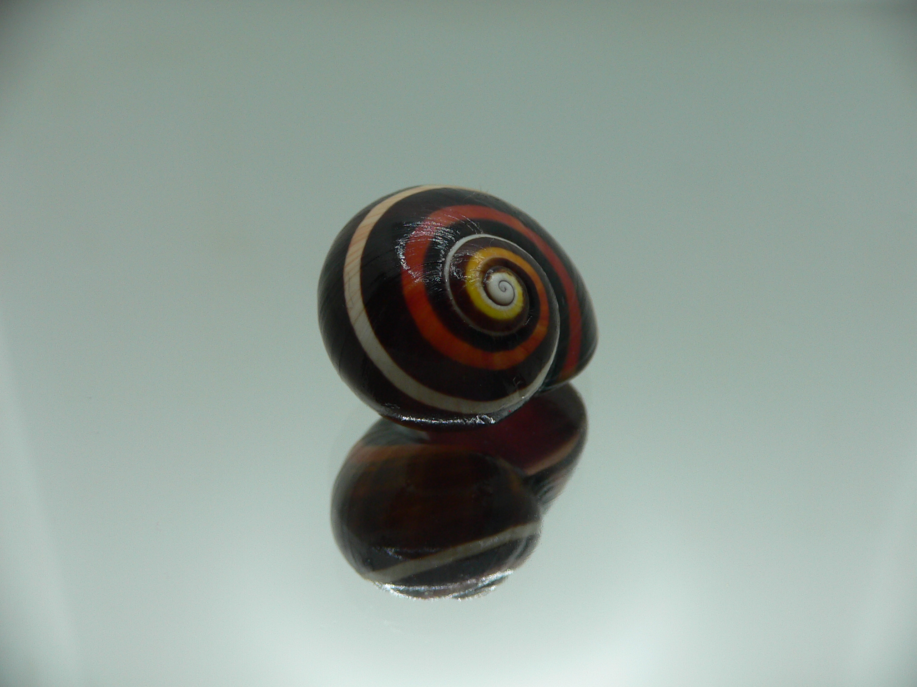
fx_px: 927
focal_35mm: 35
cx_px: 458
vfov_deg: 40.7
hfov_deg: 52.6
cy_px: 344
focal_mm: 4.6
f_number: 2.8
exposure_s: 1/80
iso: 80
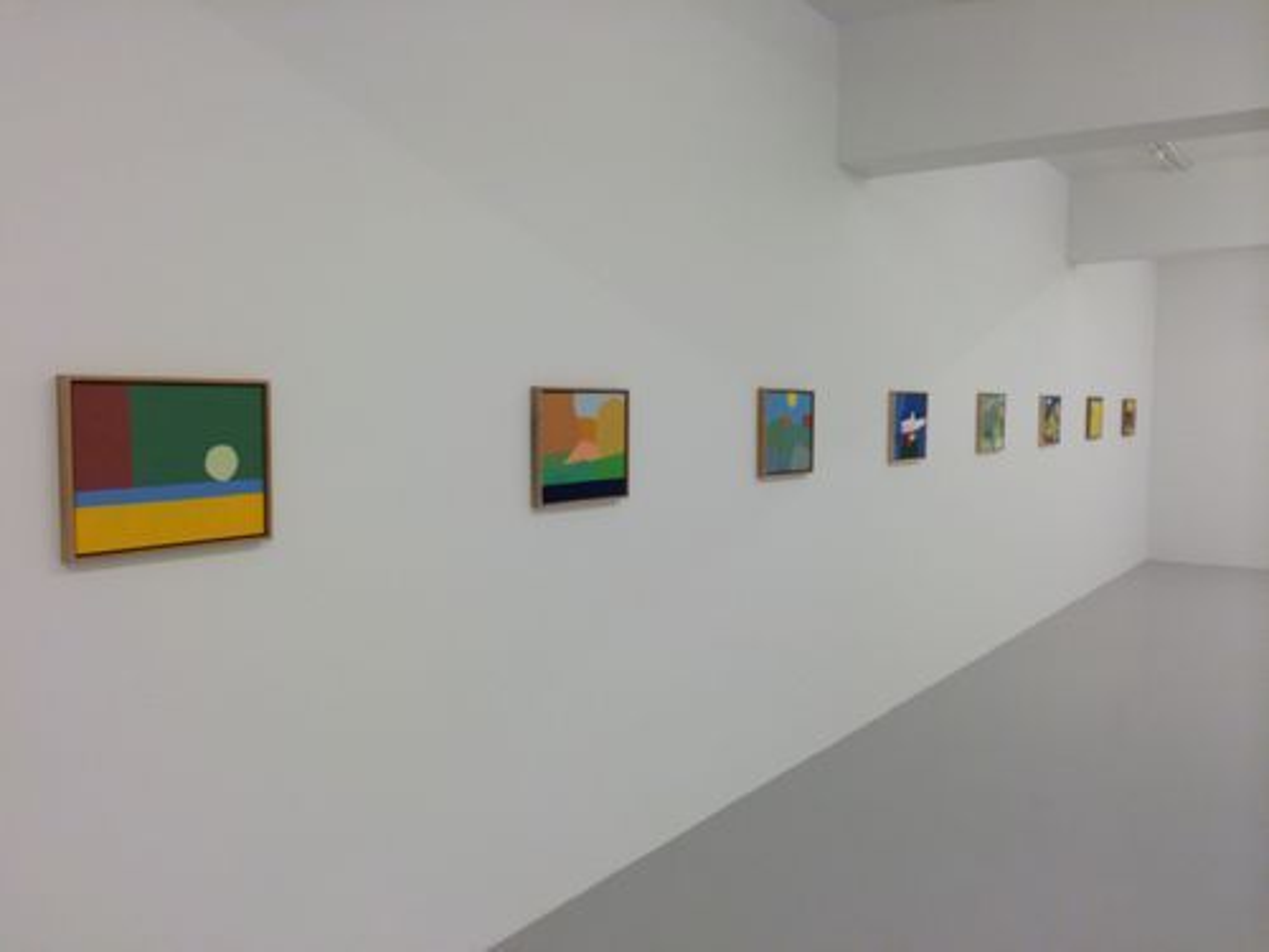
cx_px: 634
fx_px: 1100
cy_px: 476
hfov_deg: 60.0
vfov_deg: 46.8
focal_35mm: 30
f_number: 2.2
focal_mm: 4.12
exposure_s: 1/120
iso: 64
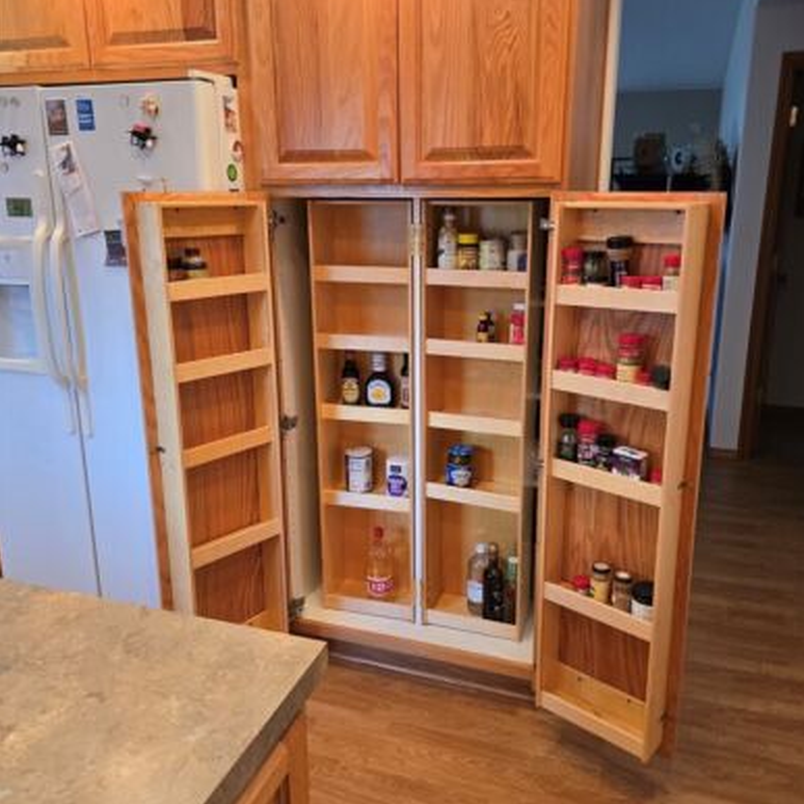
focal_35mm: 28
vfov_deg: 57.2
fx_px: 736
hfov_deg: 57.3
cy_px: 365
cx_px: 411
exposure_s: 1/120
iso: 200
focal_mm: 6.3
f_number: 1.7
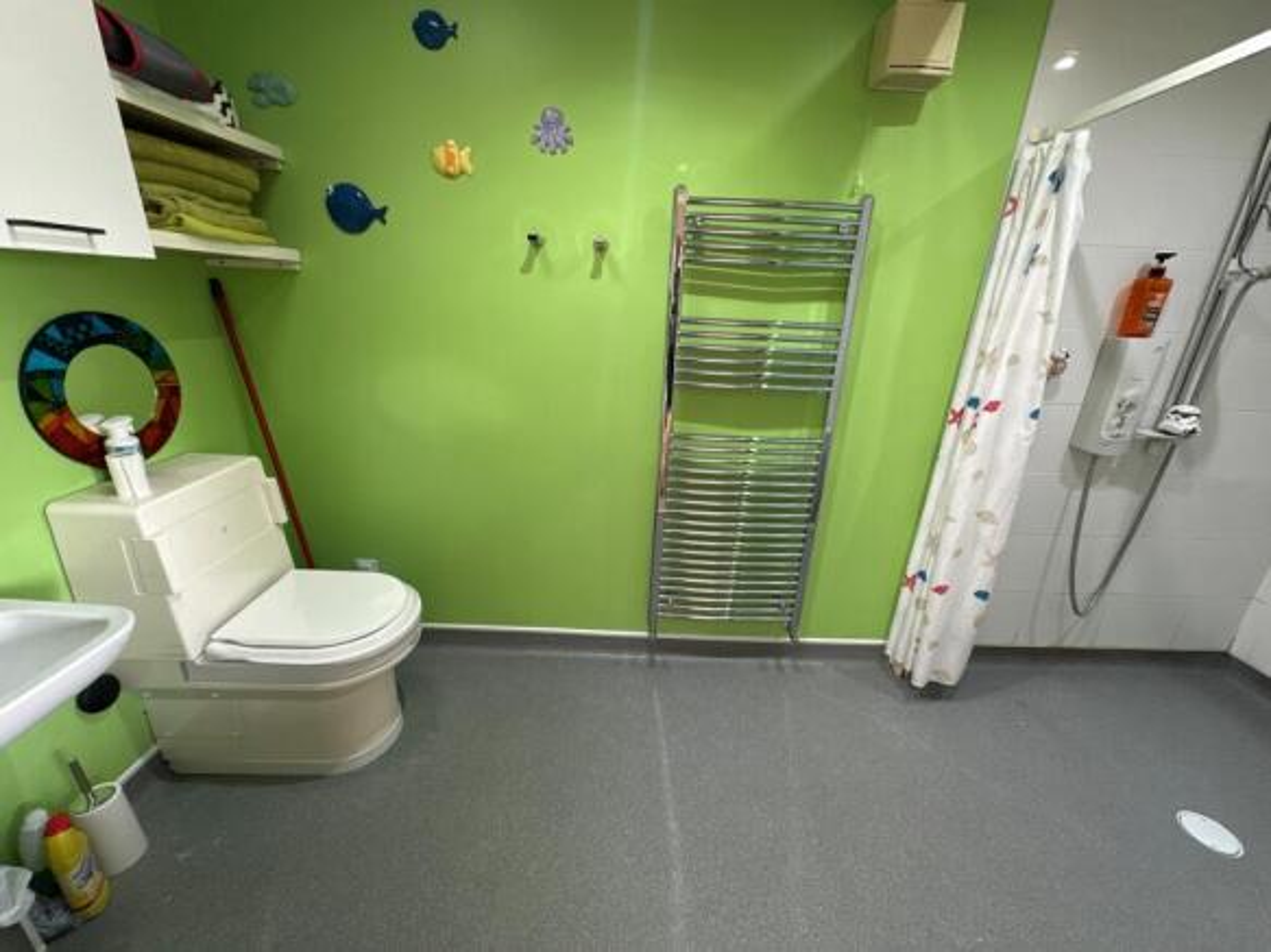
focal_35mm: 14
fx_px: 514
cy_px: 476
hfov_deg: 102.1
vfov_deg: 85.7
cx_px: 636
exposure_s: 1/100
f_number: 2.2
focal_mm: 2.22
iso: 640
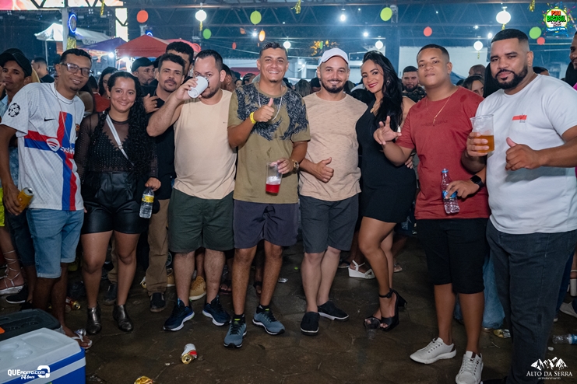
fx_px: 577
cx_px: 288
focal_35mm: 36
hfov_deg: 53.1
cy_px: 192
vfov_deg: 36.9
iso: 2500
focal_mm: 24
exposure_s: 1/125
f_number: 2.8
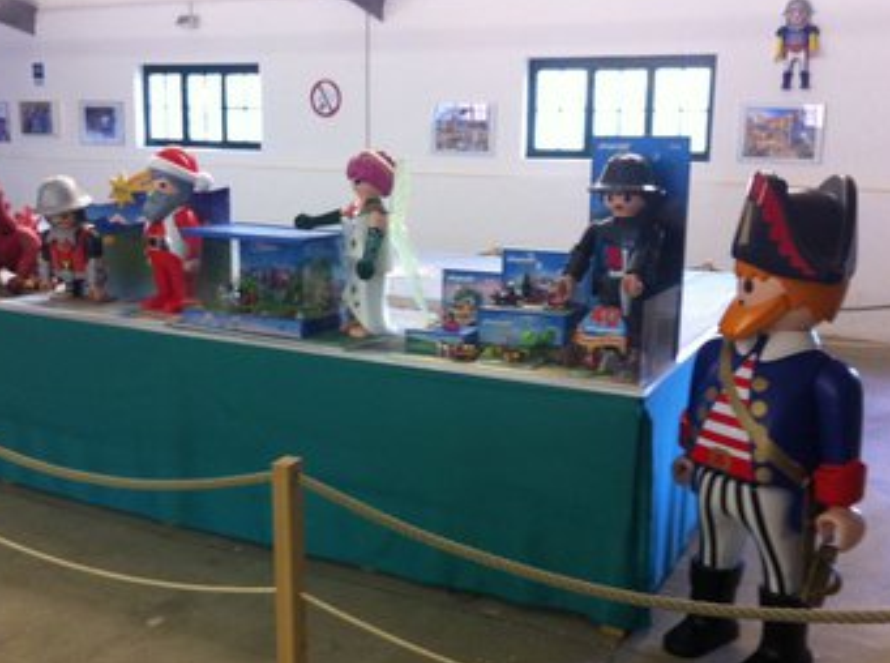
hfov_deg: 45.8
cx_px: 401
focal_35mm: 41
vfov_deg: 35.0
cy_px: 355
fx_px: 1052
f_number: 2.8
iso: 200
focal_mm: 3.85
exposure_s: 1/15
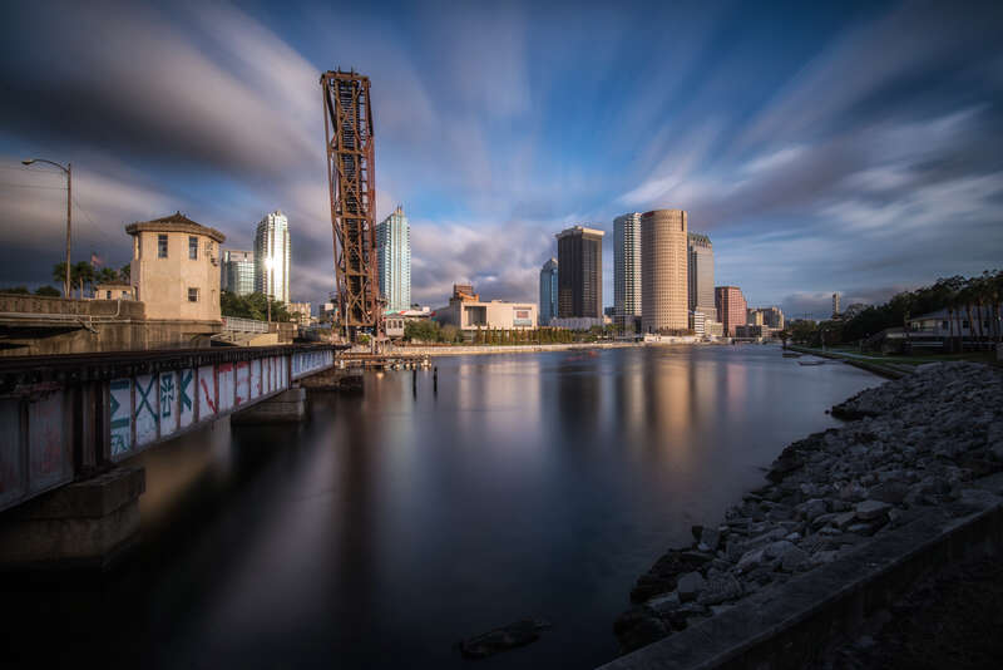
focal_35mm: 18
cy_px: 335
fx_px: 502
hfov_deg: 90.0
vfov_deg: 67.4
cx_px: 502
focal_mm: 18
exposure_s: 62
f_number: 22
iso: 100
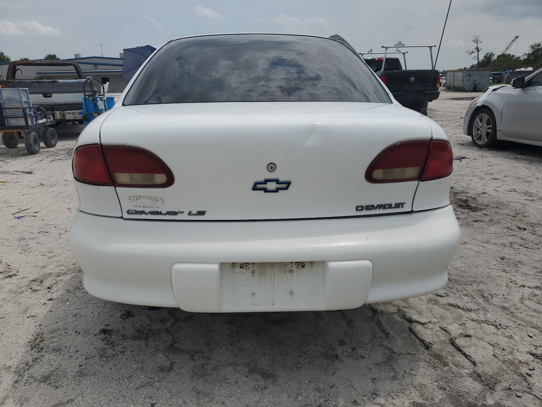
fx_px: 407
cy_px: 204
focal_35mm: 26
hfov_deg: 67.3
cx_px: 271
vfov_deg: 53.1
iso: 50
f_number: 1.5
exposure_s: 1/10000
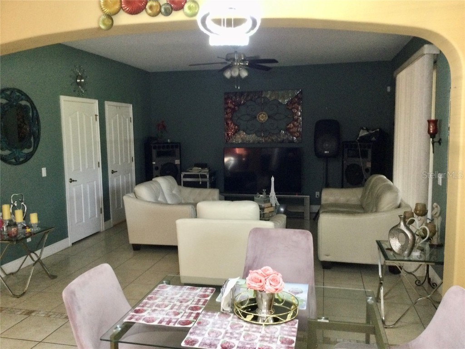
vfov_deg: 45.4
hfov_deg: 58.4
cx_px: 232
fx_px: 416
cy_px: 174
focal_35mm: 31
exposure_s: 1/17
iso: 200
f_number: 2.4
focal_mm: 3.3
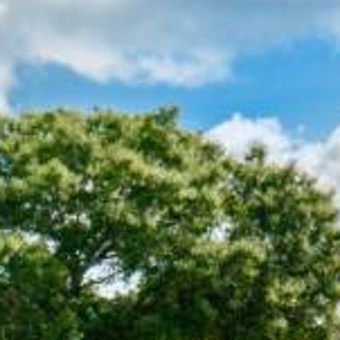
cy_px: 419
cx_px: -421
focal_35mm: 118
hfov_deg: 12.3
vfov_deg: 14.3
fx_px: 1311
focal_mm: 9
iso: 200
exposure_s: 1/800
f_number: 7.1
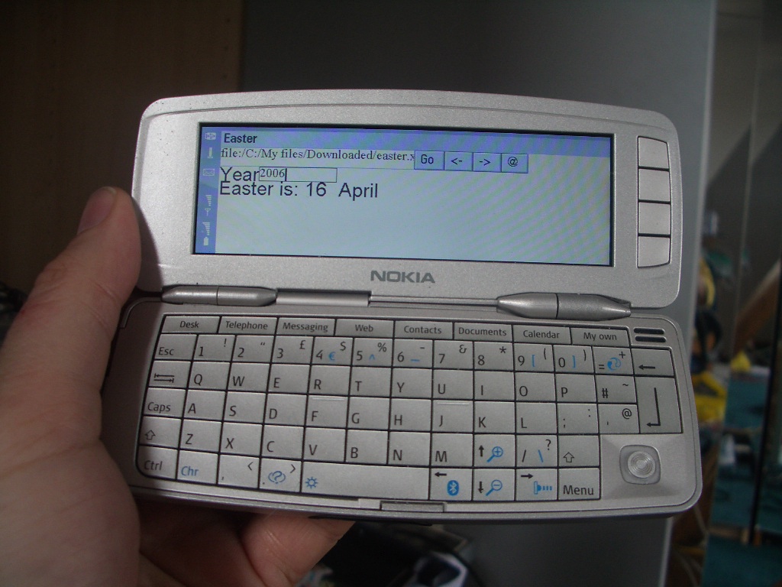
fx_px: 791
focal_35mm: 35
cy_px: 294
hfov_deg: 52.6
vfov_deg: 40.7
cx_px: 391
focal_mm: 5.8
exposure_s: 1/30
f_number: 2.6
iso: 100
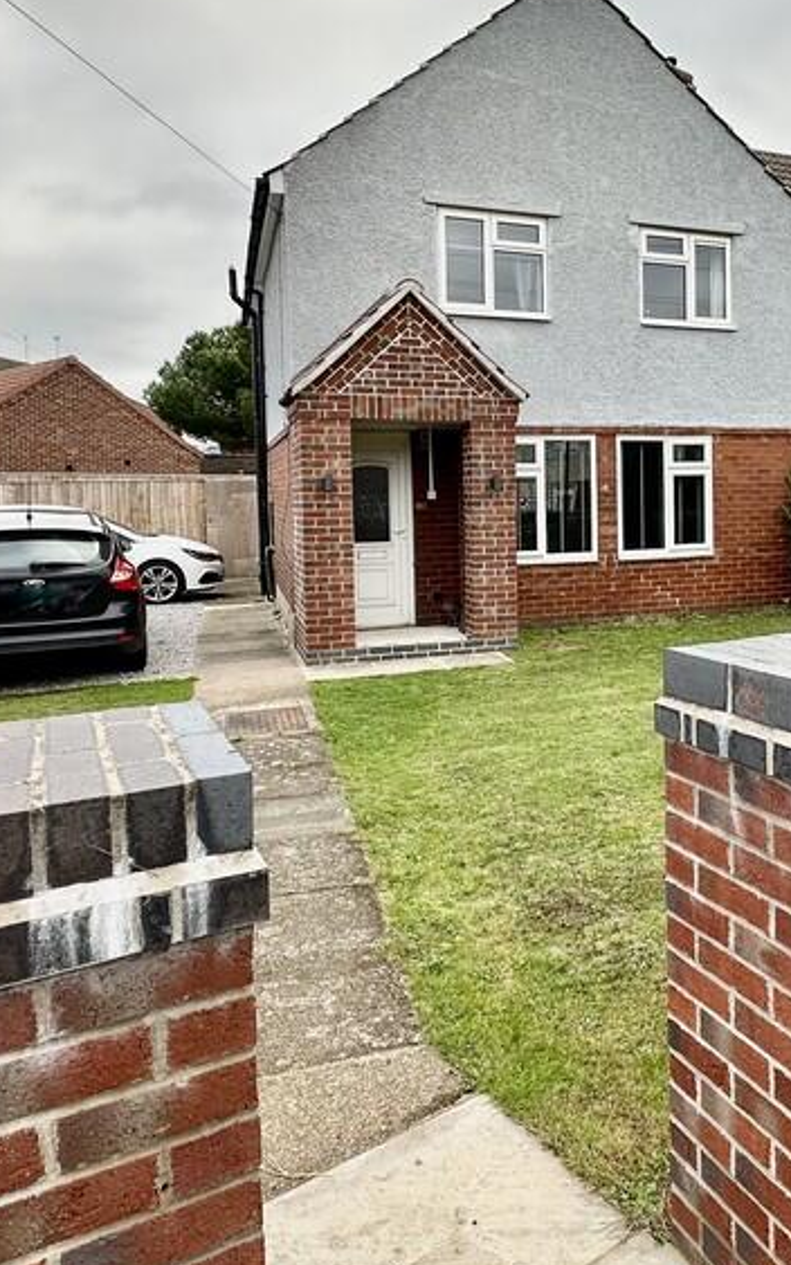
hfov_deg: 44.6
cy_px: 542
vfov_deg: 68.0
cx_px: 584
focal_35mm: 27
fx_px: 931
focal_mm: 2.22
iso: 40
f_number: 2.2
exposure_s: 1/276
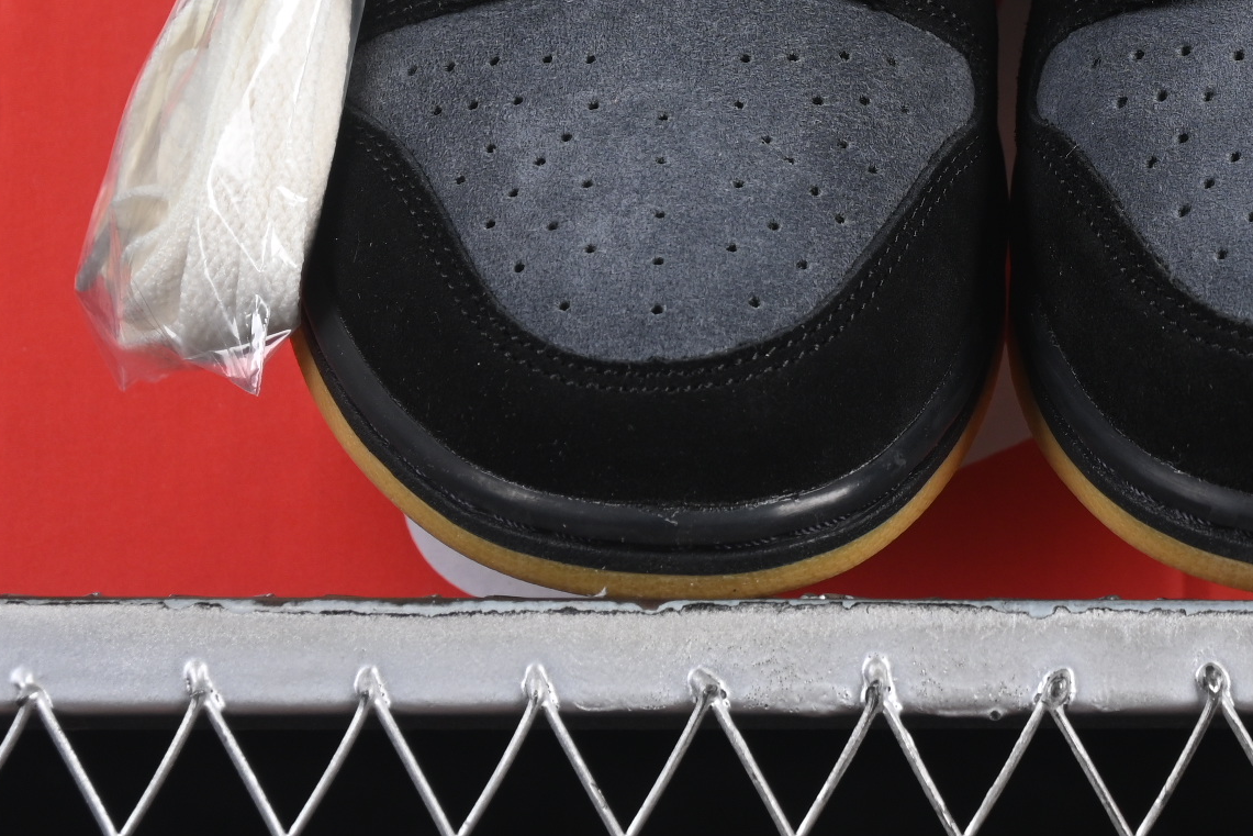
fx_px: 6370
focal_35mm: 183
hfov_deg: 11.2
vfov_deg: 7.5
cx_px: 1005
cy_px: -36
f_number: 6.3
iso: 160
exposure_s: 1/50
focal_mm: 50
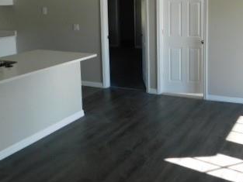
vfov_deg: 30.2
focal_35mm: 47
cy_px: 36
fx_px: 330
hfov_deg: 38.7
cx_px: 199
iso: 125
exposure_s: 1/125
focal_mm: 4
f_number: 3
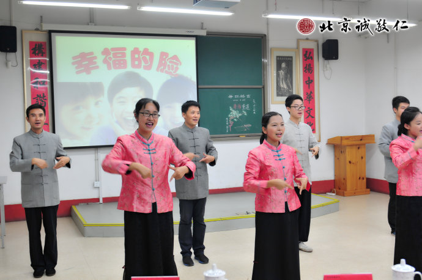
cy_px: 140
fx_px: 492
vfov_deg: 31.8
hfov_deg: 46.5
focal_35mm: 42
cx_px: 211
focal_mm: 28
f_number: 3.2
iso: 200
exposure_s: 1/40
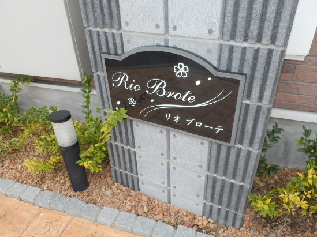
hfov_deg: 63.5
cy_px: 131
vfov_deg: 49.6
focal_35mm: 28
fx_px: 256
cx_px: 158
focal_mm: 4.2
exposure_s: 1/30
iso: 125
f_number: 3
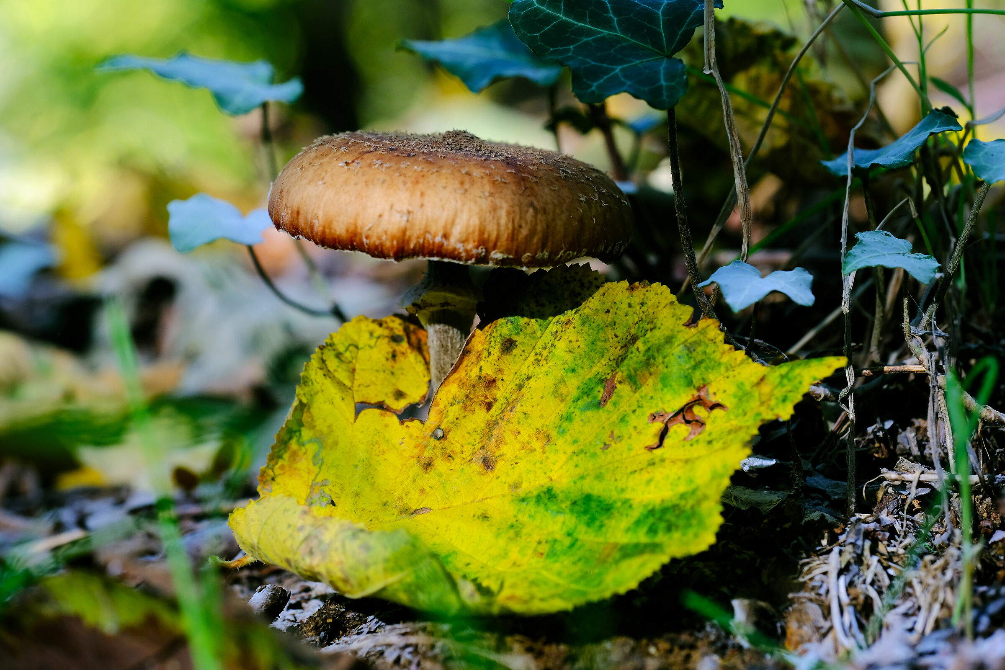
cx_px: 502
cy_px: 335
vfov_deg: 11.4
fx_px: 3350
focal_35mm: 120
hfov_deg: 17.1
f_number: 5.6
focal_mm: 80
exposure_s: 1/125
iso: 800
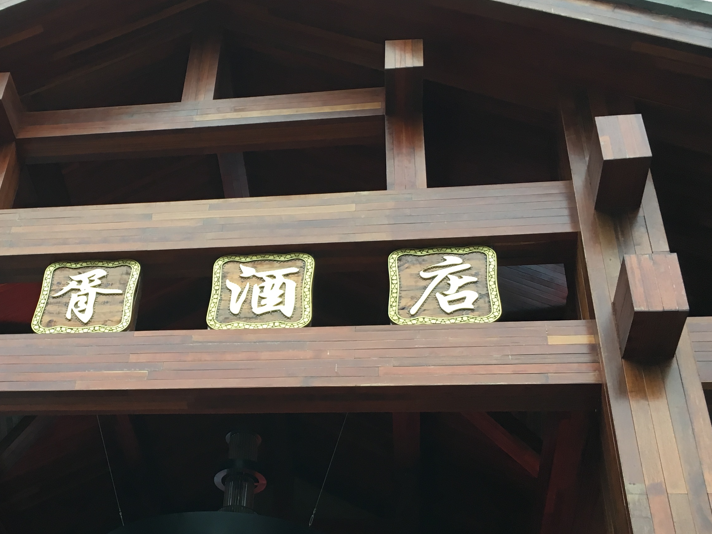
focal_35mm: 51
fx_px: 1049
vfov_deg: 28.4
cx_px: 195
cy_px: 351
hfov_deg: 36.8
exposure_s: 1/33
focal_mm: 4.15
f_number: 2.2
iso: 64
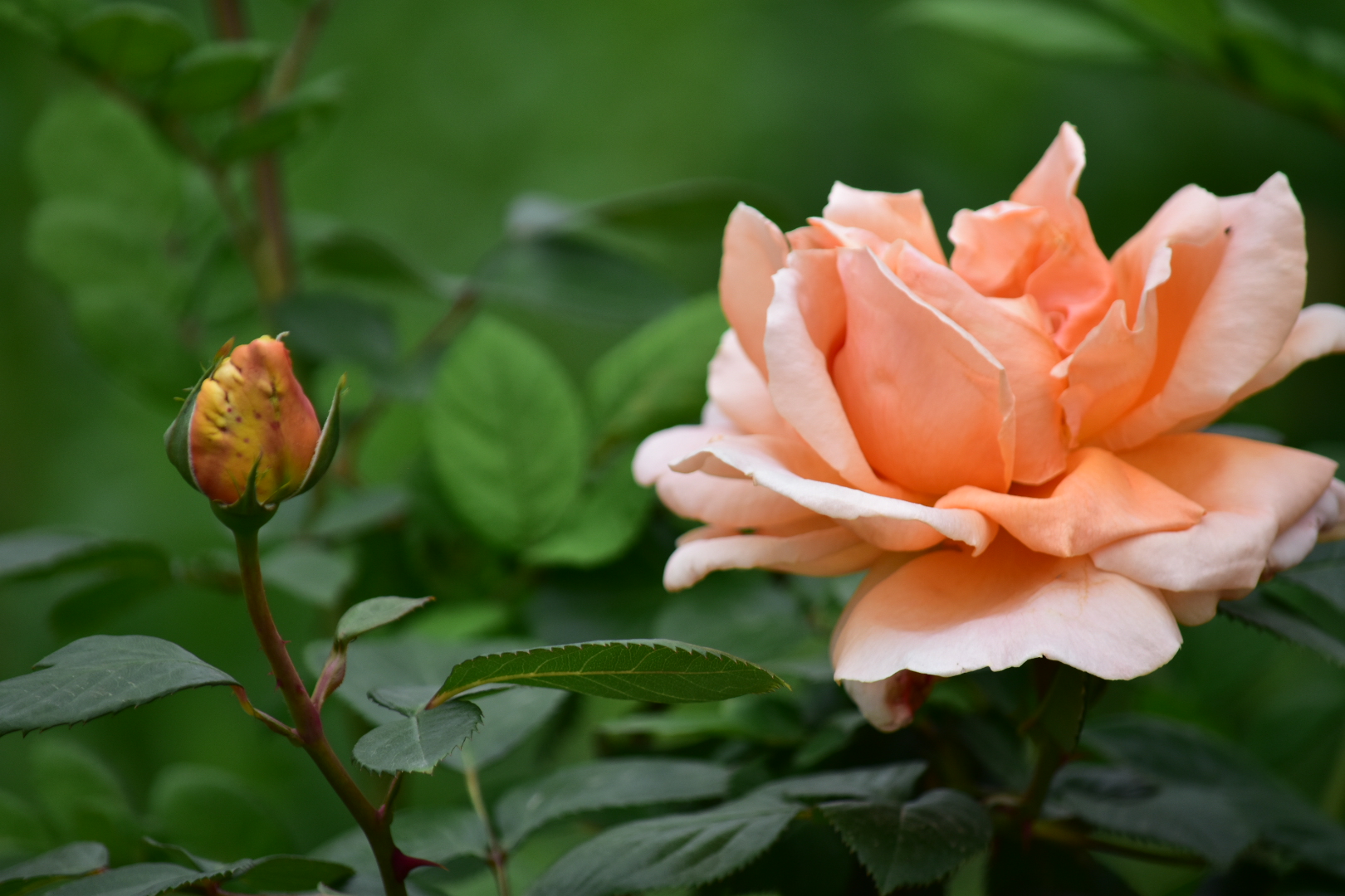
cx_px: 672
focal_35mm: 330
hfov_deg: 6.2
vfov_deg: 4.2
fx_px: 12328
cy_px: 448
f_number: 6.3
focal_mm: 220
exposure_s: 1/320
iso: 400
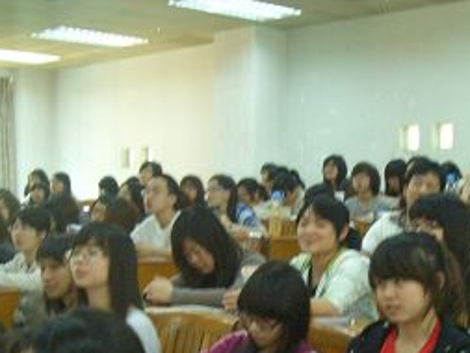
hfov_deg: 24.0
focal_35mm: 81
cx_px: 320
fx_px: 1100
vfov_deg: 17.9
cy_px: 332
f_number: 2.8
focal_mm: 6.8
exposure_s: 1/25
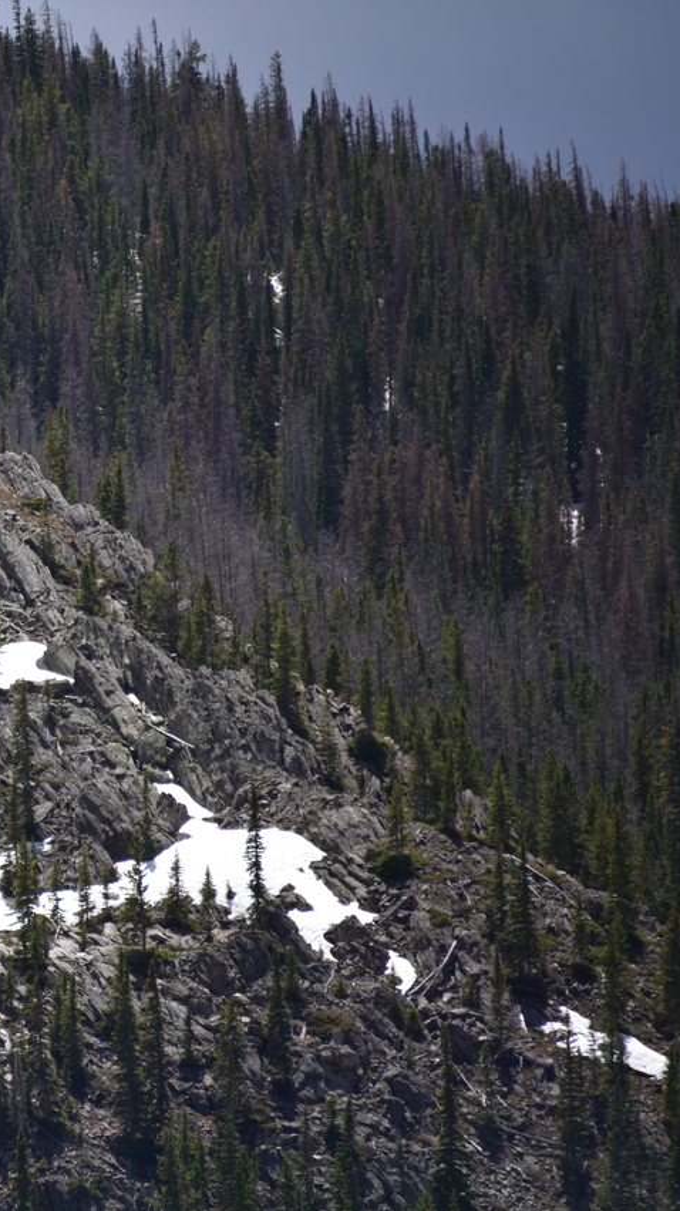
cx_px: -196
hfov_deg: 2.6
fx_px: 15179
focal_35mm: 473
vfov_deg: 4.6
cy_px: 605
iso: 140
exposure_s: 1/640
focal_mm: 300
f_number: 5.6
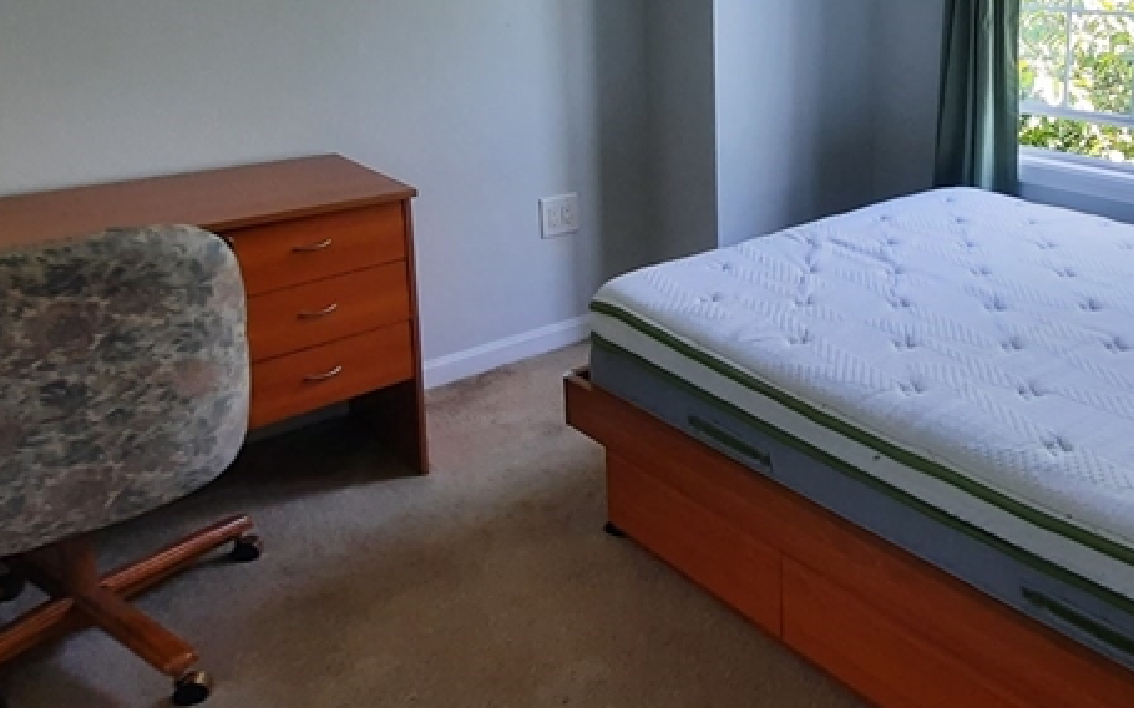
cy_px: 117
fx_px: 958
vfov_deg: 38.6
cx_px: 922
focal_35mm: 31
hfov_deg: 56.4
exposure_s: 1/40
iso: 64
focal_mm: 1.74
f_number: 2.2
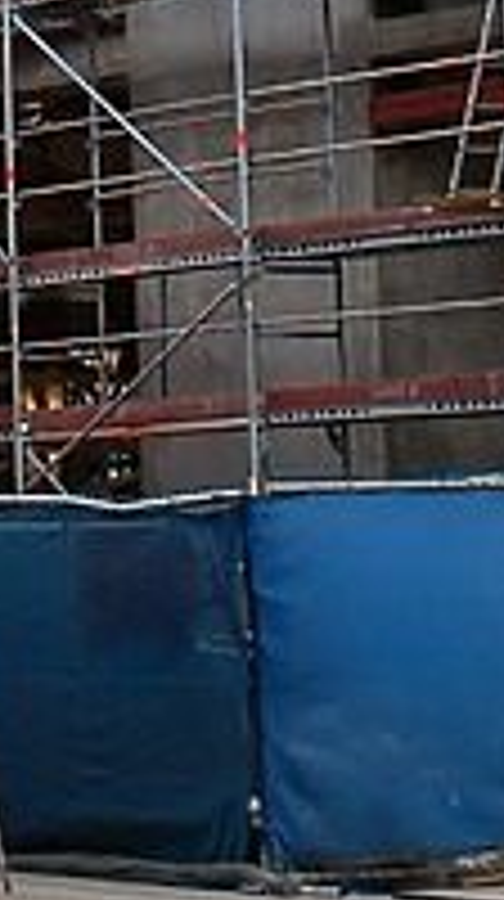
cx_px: -137
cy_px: -1094
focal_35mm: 198
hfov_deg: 6.1
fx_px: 4720
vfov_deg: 9.9
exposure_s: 1/125
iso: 400
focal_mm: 28
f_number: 9
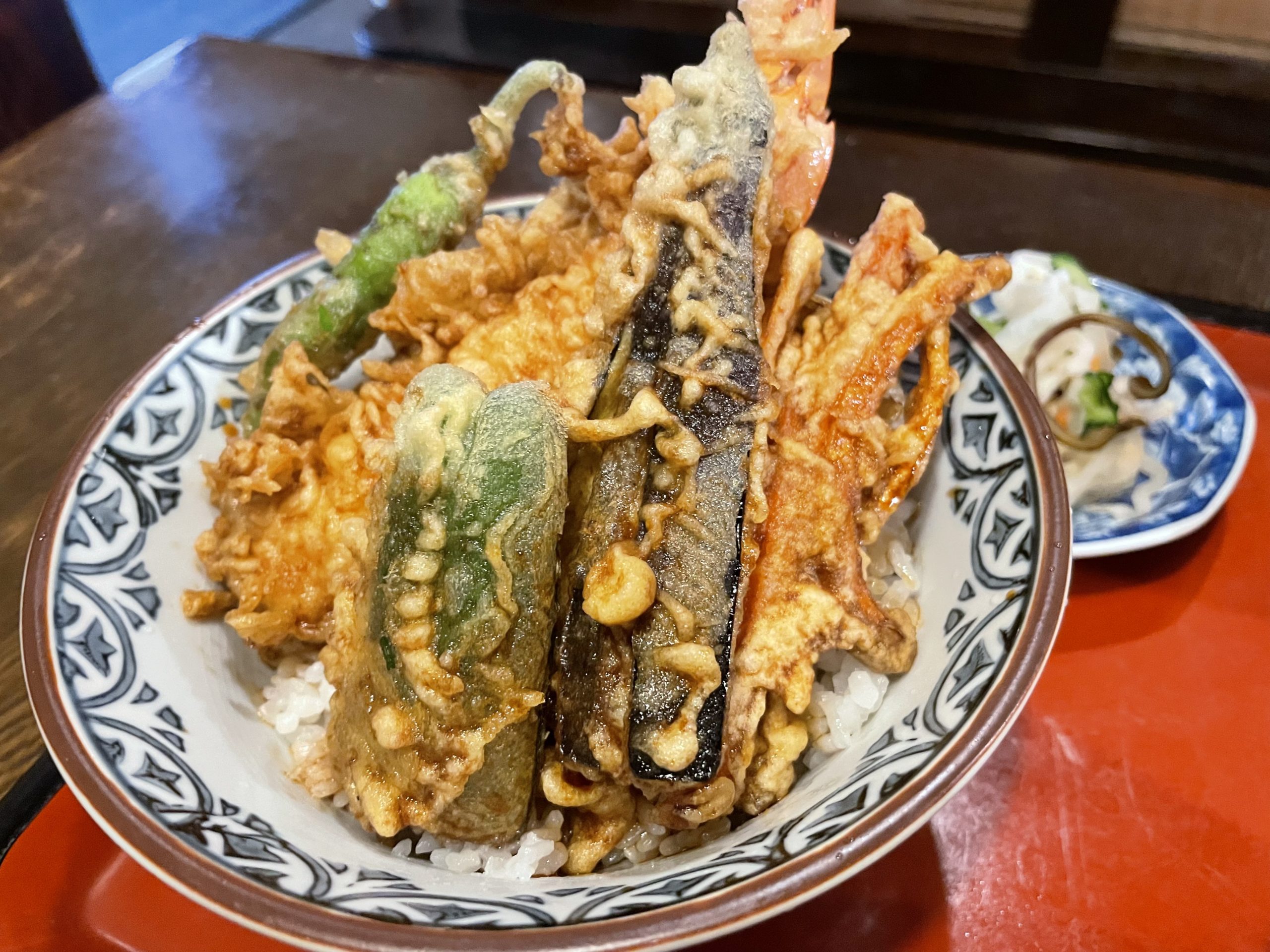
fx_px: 954
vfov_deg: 53.1
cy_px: 476
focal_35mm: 26
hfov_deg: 67.3
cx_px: 635
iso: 500
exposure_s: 1/33
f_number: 1.6
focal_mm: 4.2
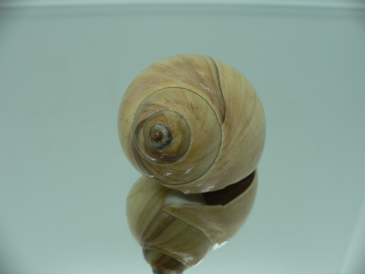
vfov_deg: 40.7
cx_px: 182
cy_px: 137
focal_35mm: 35
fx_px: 369
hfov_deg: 52.6
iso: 80
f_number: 2.8
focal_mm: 4.6
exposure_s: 1/60
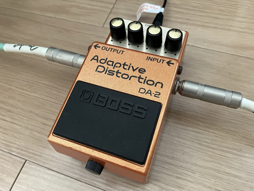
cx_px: 127
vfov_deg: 49.7
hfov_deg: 63.4
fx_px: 205
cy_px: 96
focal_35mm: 28
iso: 400
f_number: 1.8
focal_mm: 3.99
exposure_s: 1/40
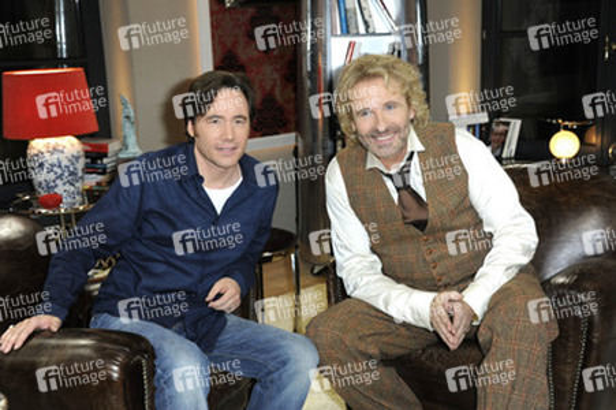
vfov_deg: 21.9
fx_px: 1060
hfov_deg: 32.4
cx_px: 308
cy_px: 205
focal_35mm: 62
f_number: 5.6
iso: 2500
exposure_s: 1/160
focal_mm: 62
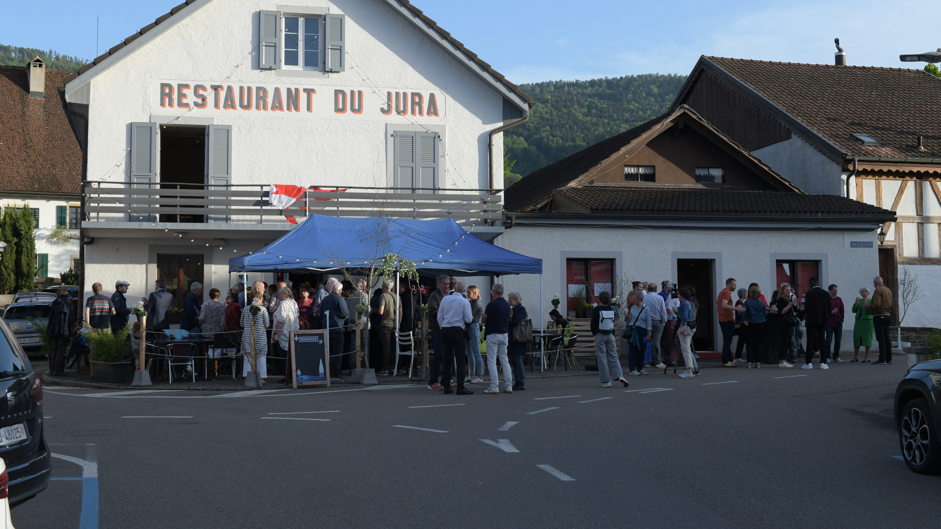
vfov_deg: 23.5
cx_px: 473
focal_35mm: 51
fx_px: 1273
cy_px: 226
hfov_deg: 40.6
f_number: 13
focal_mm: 48
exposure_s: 1/640
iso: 1000
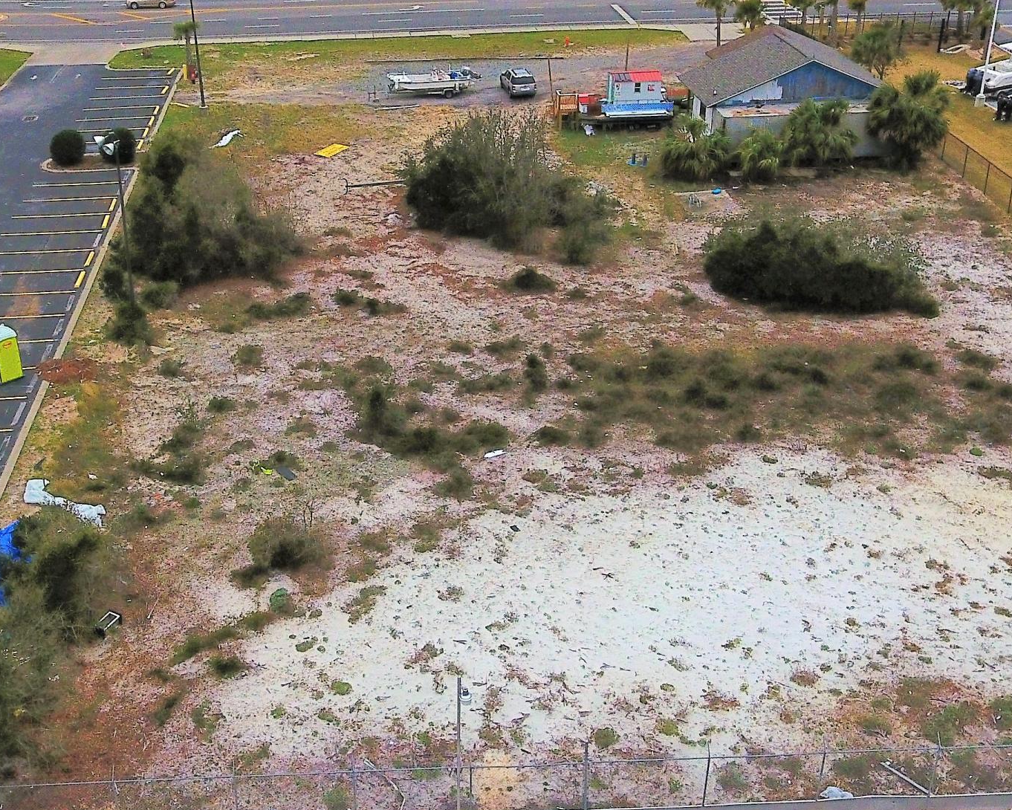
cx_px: 397
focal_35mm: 43
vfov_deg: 34.9
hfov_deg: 42.7
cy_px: 408
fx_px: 1288
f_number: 2.8
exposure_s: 1/1953
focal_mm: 3.61
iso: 100
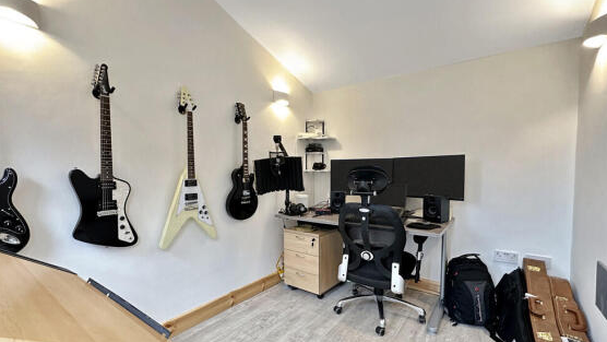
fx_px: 258
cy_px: 225
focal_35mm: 16
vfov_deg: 65.6
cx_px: 300
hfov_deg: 99.4
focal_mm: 2.22
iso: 500
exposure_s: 1/50
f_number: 2.2
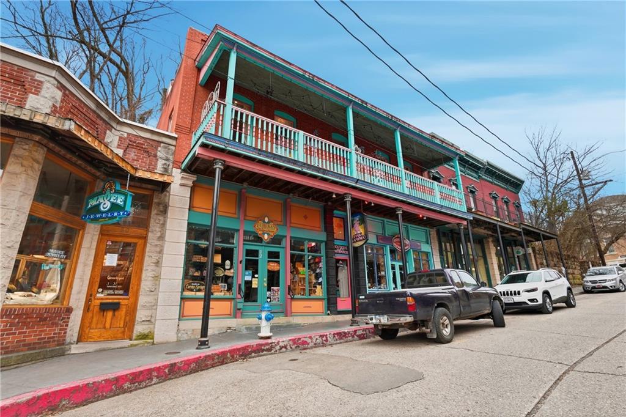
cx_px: 313
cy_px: 208
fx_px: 287
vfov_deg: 72.0
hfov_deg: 95.0
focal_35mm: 16
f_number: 9
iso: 250
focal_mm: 11
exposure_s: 1/800
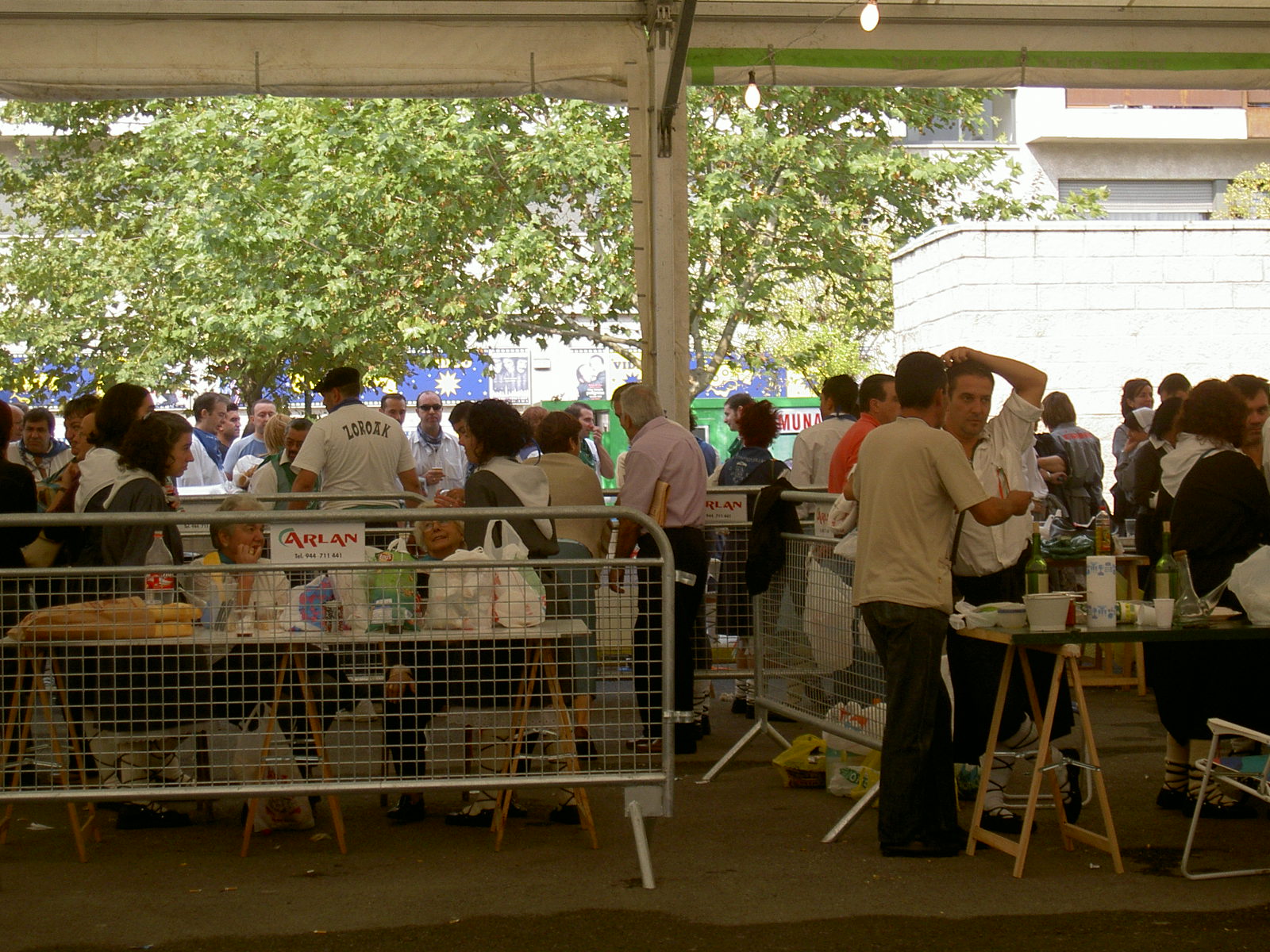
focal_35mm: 84
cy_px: 476
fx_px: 3082
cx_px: 635
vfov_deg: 17.6
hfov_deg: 23.3
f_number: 4.1
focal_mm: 17.4
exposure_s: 1/345
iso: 100
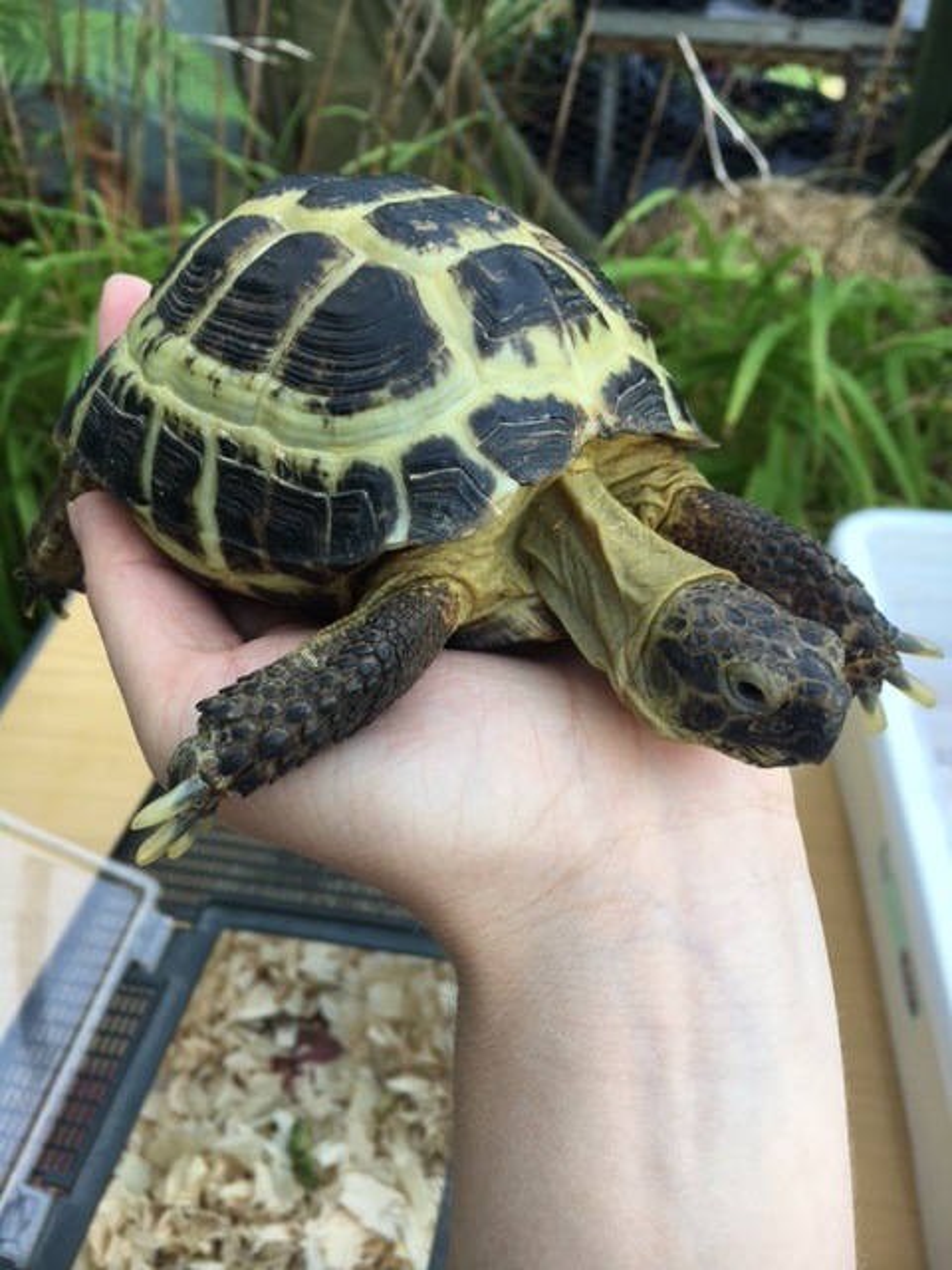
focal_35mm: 29
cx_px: 476
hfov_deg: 48.2
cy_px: 635
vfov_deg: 61.7
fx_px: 1063
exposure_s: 1/50
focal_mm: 4.15
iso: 25
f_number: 2.2
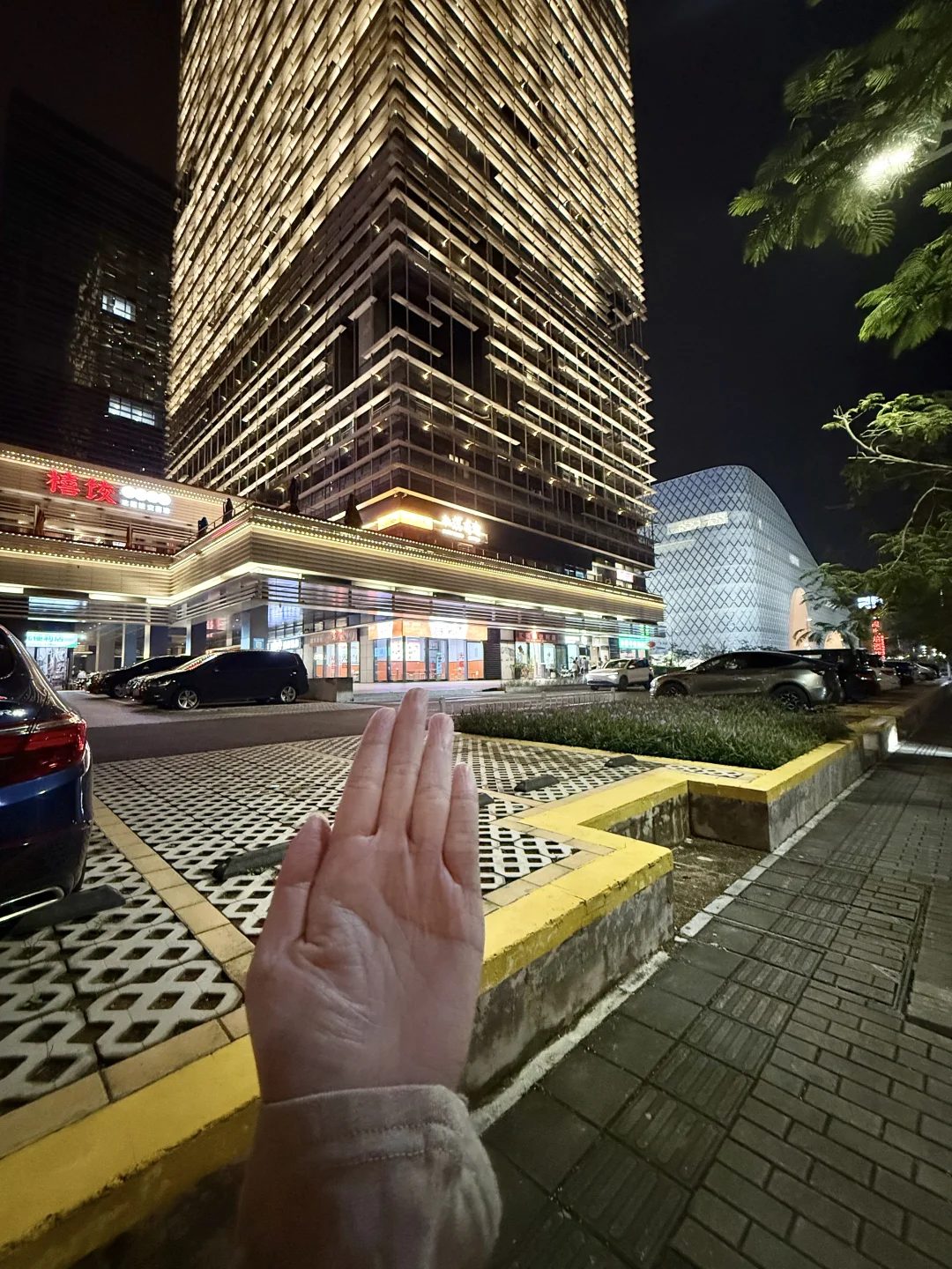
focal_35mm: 14
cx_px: 476
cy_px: 634
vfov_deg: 102.1
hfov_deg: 85.7
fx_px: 513
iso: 800
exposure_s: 1/50
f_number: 2.2
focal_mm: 2.22
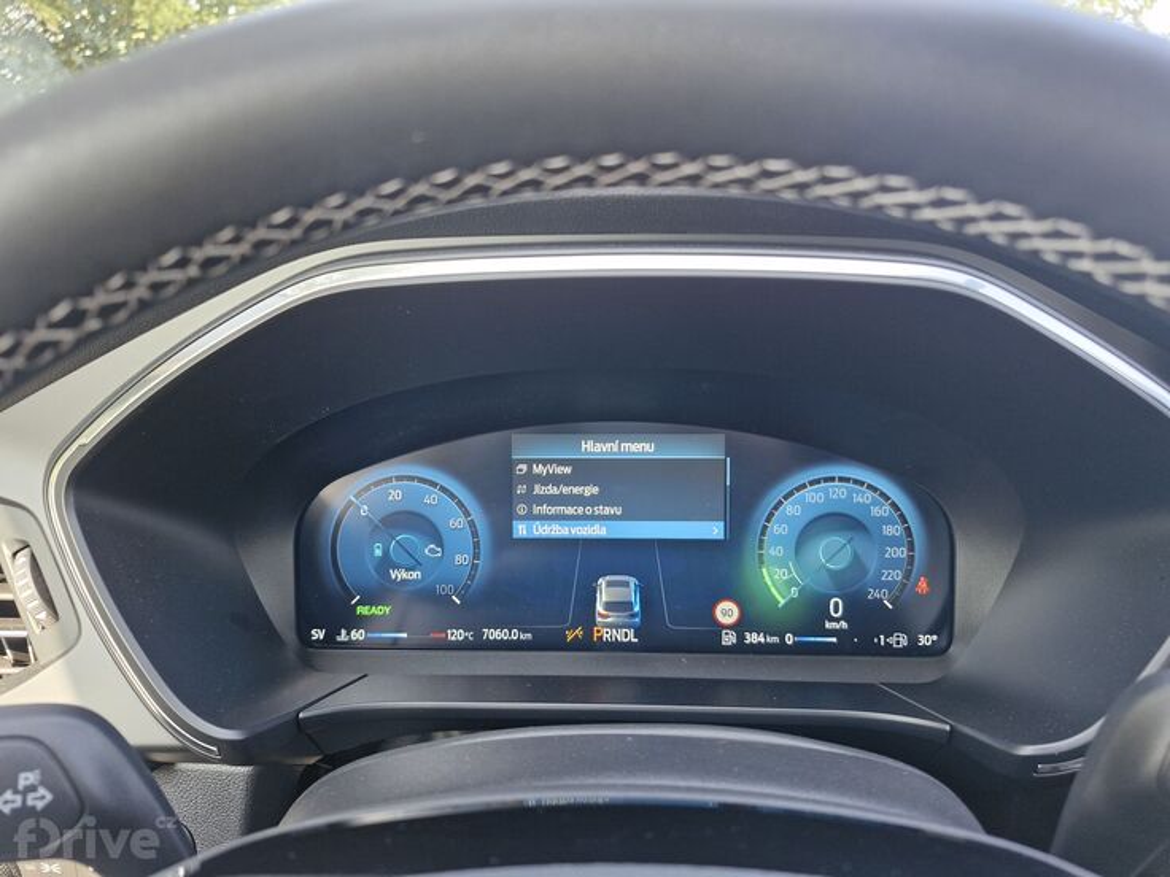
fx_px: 777
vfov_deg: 58.9
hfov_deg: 73.9
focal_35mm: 23
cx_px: 585
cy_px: 438
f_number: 1.8
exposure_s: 1/100
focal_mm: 5.54
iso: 200
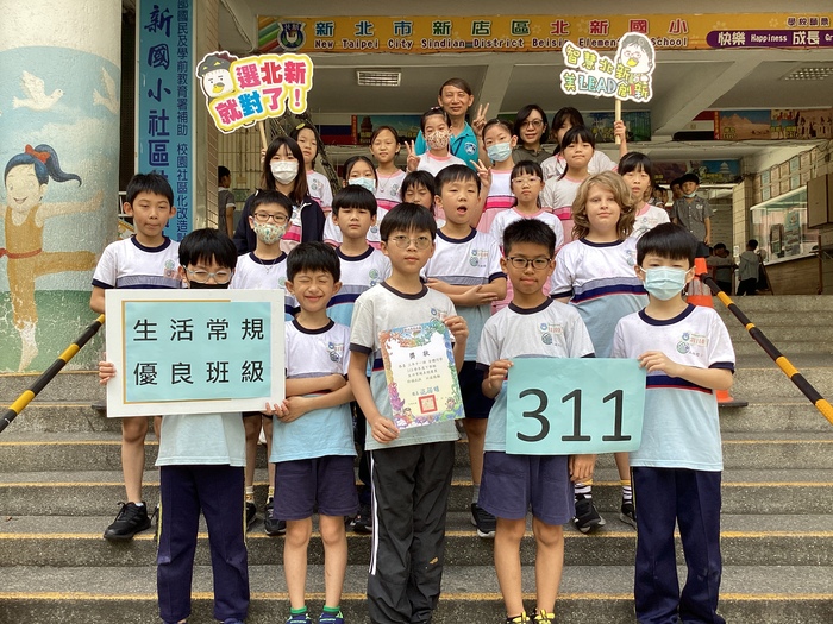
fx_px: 746
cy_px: 312
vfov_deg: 45.4
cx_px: 416
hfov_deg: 58.4
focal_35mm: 31
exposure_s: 1/148
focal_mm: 3.3
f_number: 2.4
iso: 25
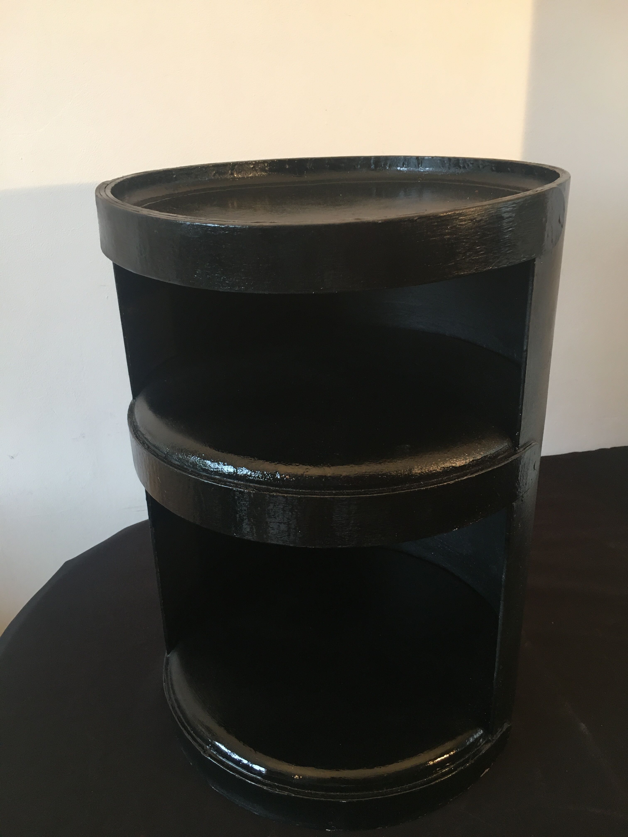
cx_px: 314
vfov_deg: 61.7
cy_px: 418
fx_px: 701
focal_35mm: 29
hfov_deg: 48.2
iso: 125
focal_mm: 4.15
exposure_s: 1/33
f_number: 2.2
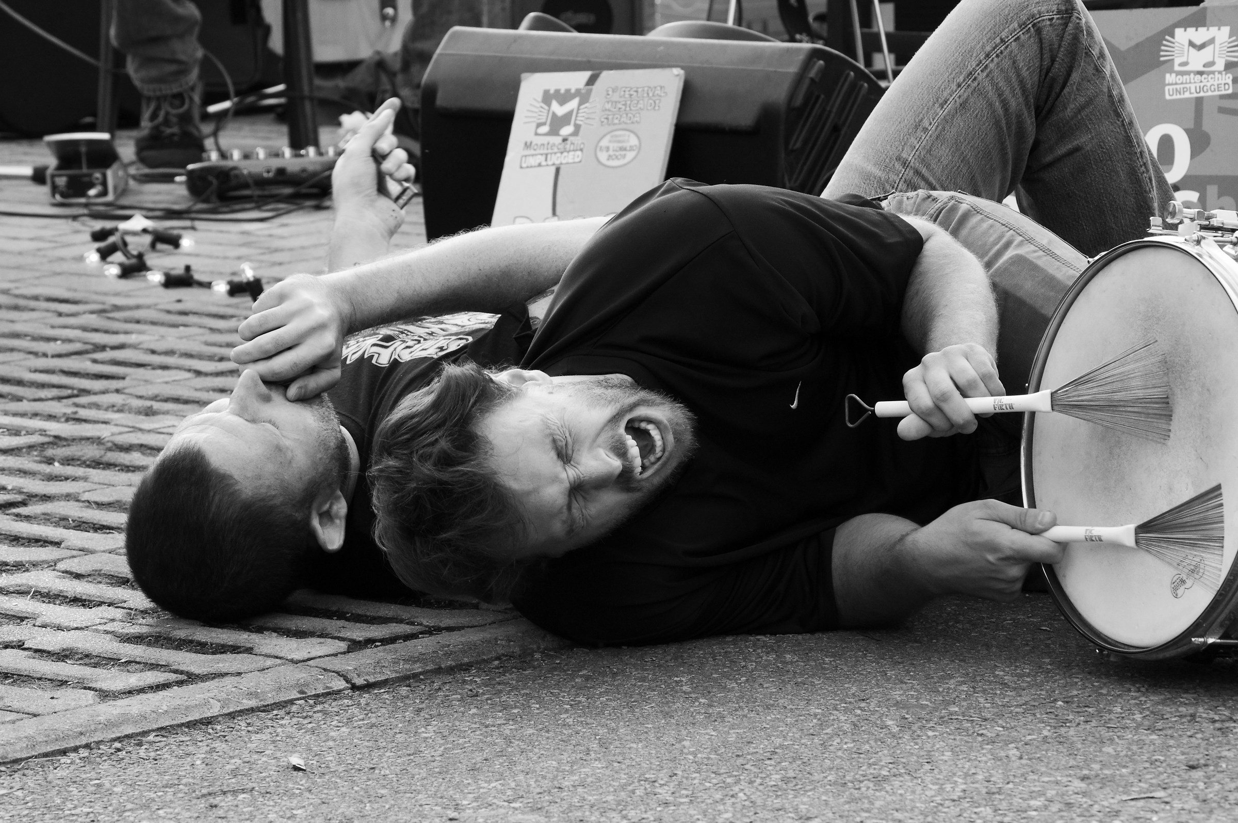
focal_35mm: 153
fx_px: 5255
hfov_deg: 13.4
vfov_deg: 8.9
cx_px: 619
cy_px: 412
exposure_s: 1/180
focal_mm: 102
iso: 640
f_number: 11
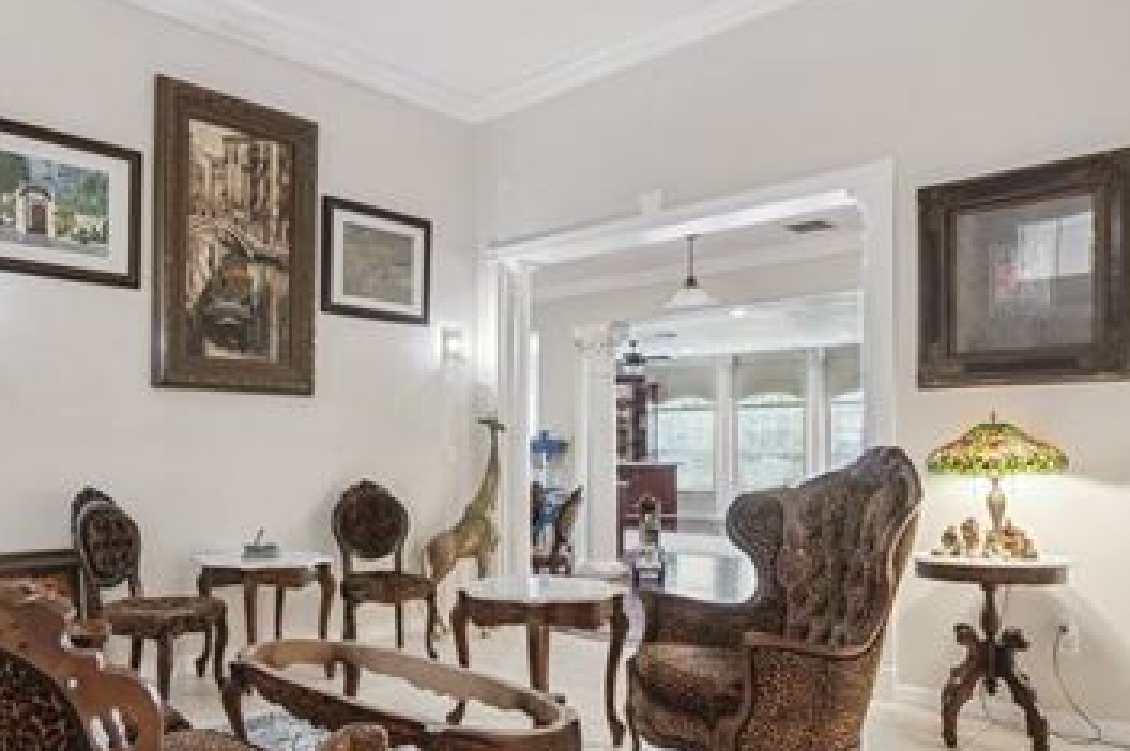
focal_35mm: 28
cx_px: 448
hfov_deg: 64.9
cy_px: 454
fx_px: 878
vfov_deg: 46.0
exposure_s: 1/13
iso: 200
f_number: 9
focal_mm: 14
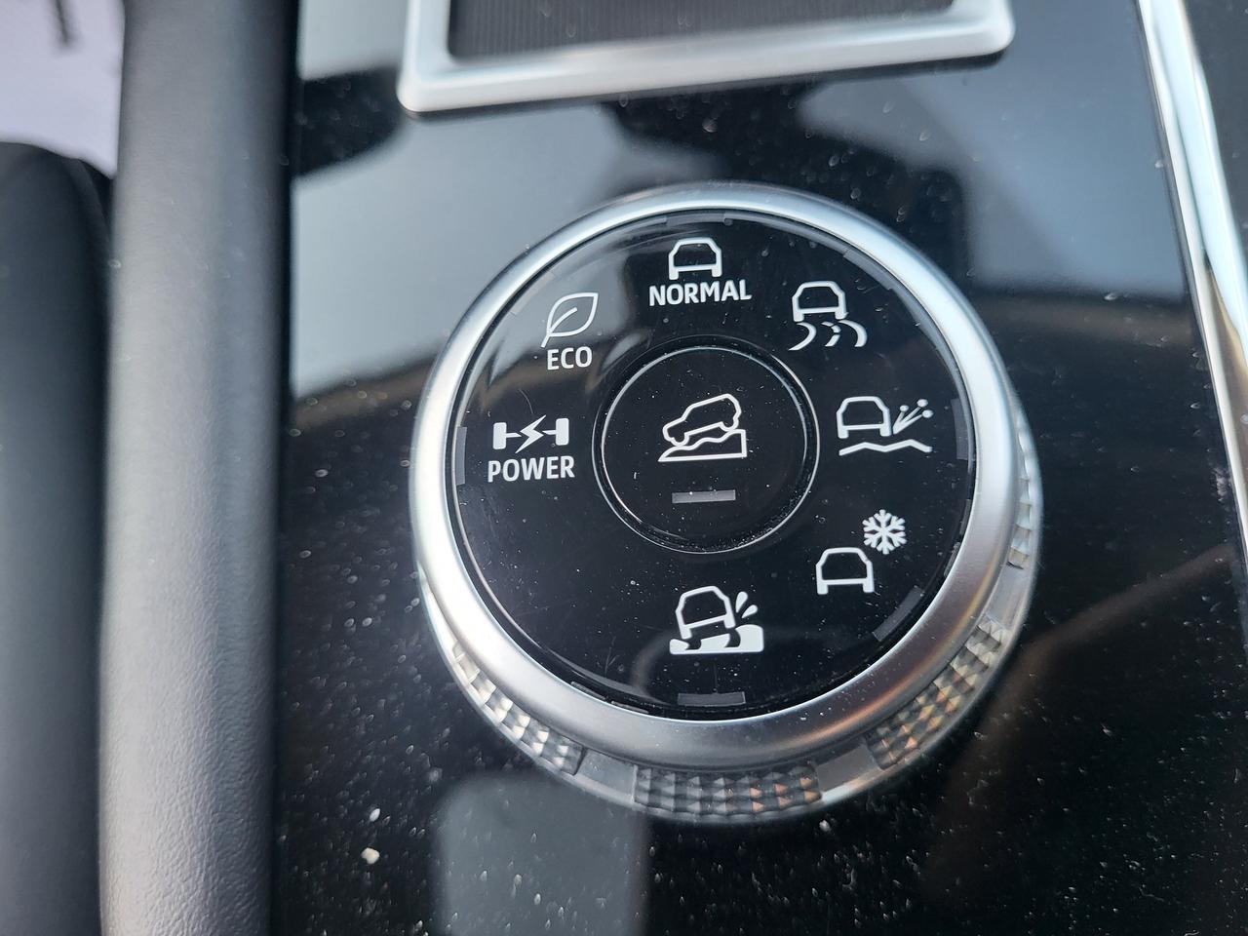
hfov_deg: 67.3
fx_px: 937
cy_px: 468
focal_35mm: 26
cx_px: 624
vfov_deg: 53.1
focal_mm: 5.4
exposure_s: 1/50
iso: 200
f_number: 1.8
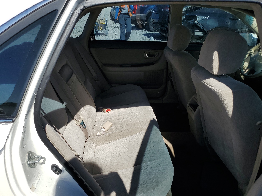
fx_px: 197
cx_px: 131
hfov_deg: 67.3
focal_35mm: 26
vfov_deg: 53.1
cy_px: 98
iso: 50
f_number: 1.5
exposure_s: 1/5000
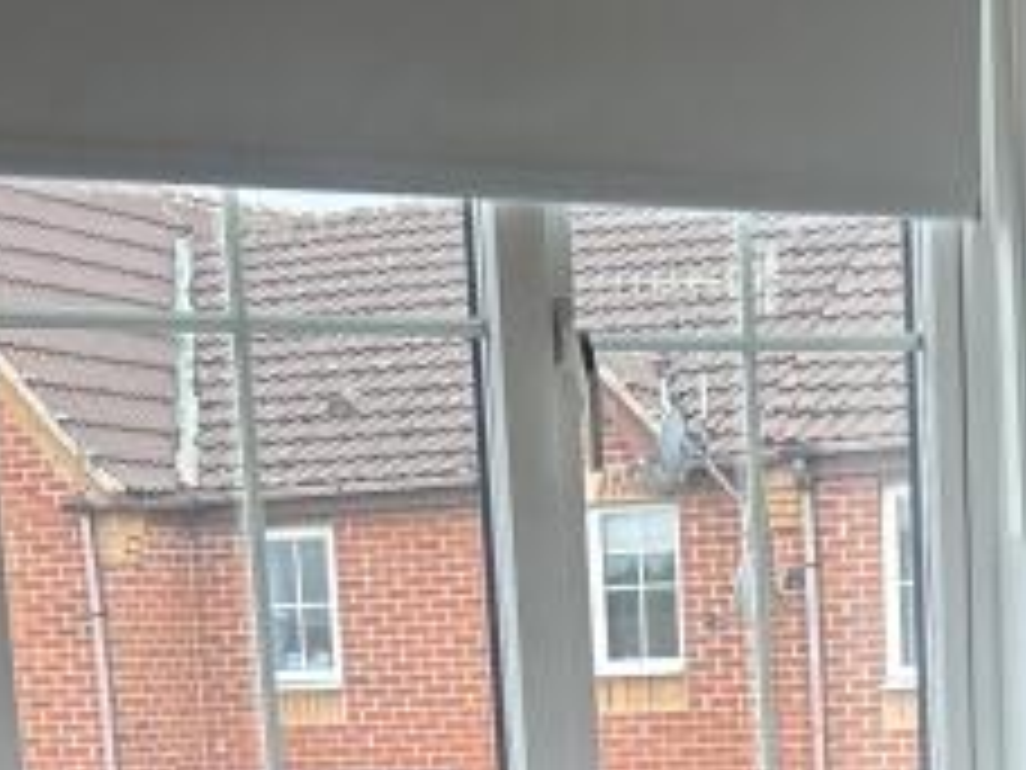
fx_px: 3468
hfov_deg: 16.8
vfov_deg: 11.6
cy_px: 1432
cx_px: 662
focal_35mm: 117
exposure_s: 1/185
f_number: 1.5
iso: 40
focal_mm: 5.7
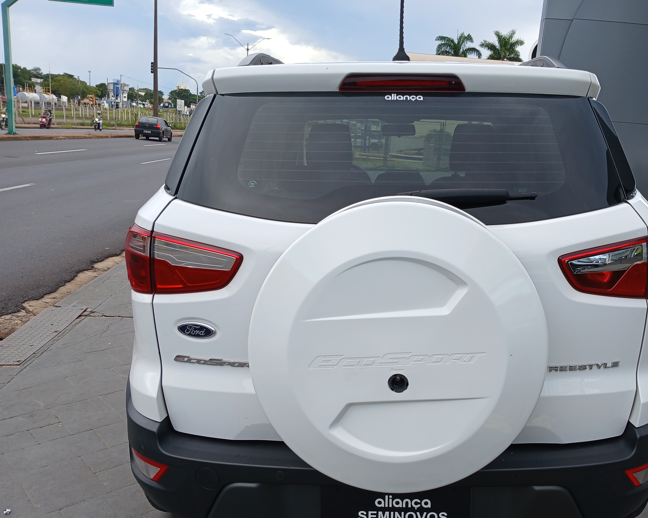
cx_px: 390
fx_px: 614
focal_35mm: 32
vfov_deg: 45.6
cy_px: 302
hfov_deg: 55.2
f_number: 1.8
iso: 25
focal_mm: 3.98
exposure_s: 1/120
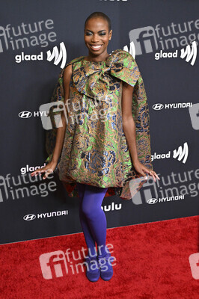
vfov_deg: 44.5
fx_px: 365
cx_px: 100
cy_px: 150
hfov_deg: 30.5
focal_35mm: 44
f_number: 5.6
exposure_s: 1/250
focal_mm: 44
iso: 4000
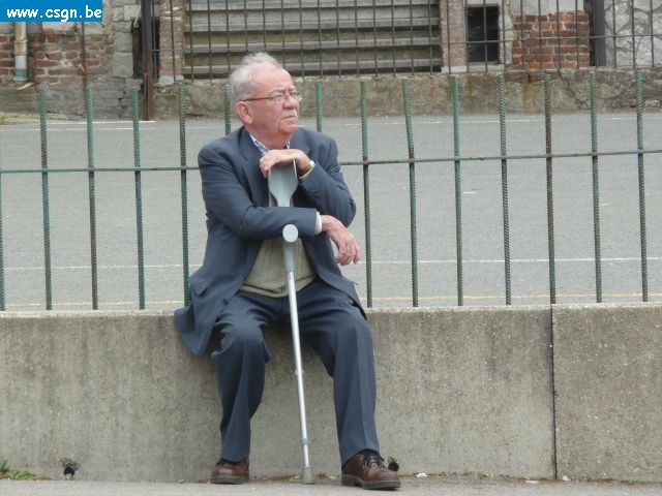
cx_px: 331
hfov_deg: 5.2
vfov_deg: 3.9
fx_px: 7248
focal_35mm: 379
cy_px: 248
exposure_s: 1/200
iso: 100
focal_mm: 47
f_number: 4.9
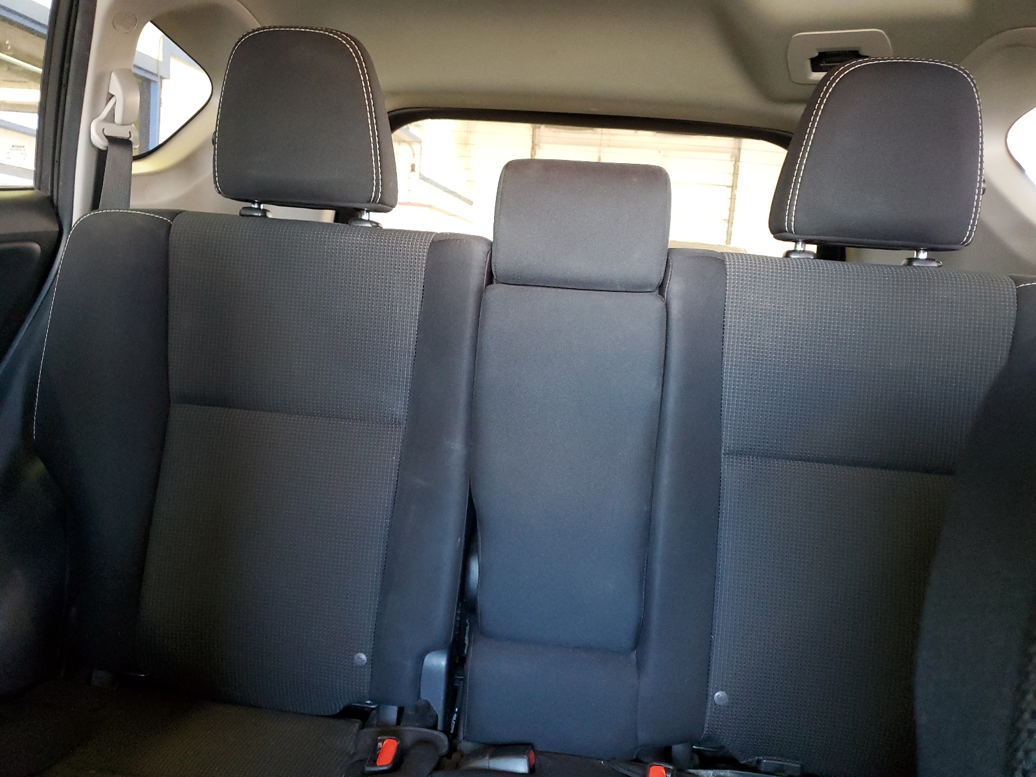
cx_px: 518
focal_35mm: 26
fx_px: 778
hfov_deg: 67.3
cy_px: 388
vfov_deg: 53.1
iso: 298
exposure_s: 1/24
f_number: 1.5
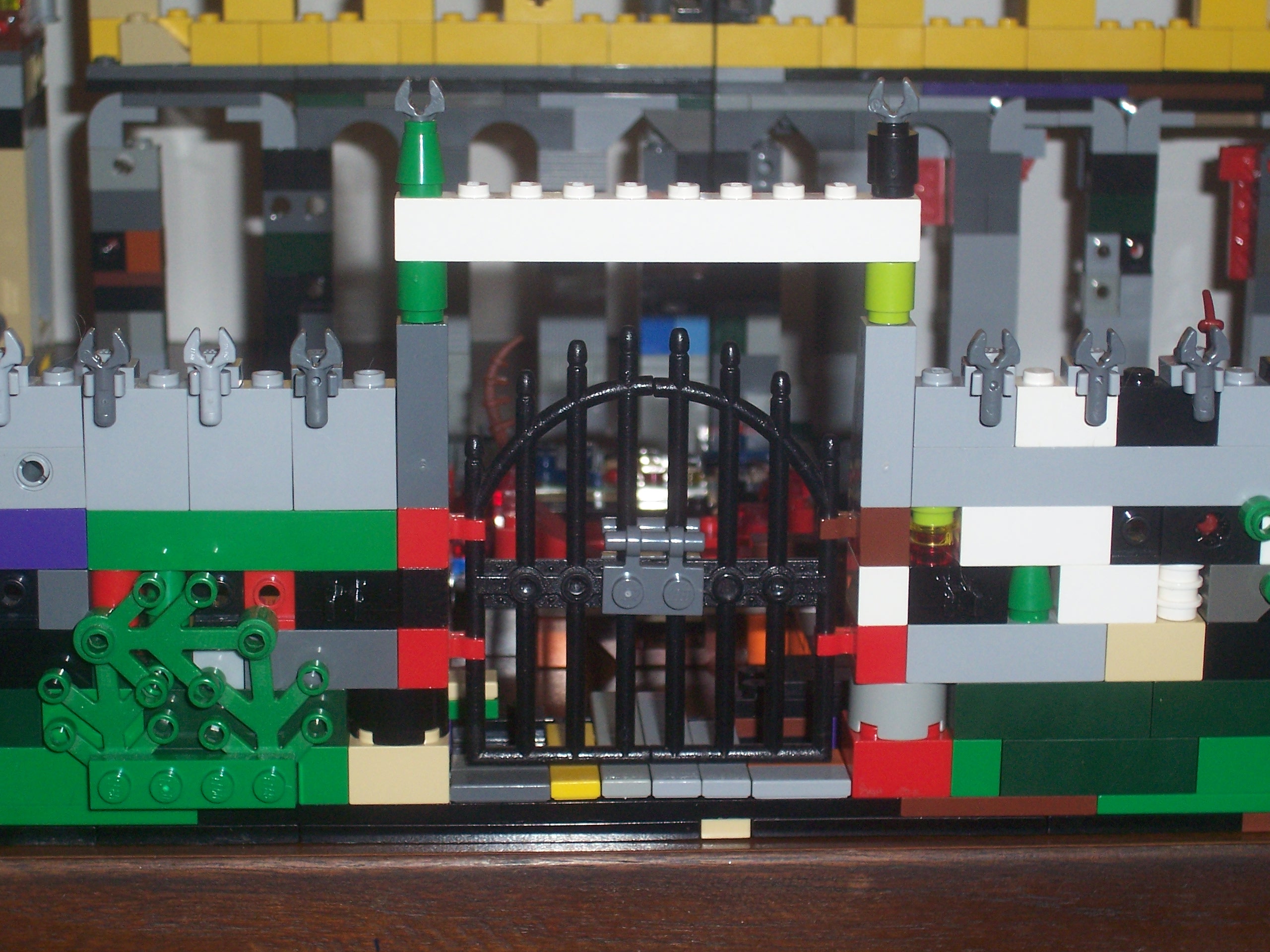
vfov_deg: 18.0
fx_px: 3008
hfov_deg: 23.8
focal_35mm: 82
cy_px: 476
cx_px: 635
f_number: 4.1
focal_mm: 13.5
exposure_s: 1/90
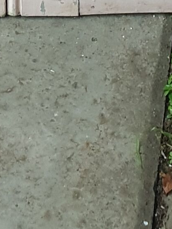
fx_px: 1253
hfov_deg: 7.8
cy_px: -476
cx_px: 18
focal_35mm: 189
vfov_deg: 8.6
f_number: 1.5
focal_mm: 4.3
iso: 250
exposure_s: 1/50
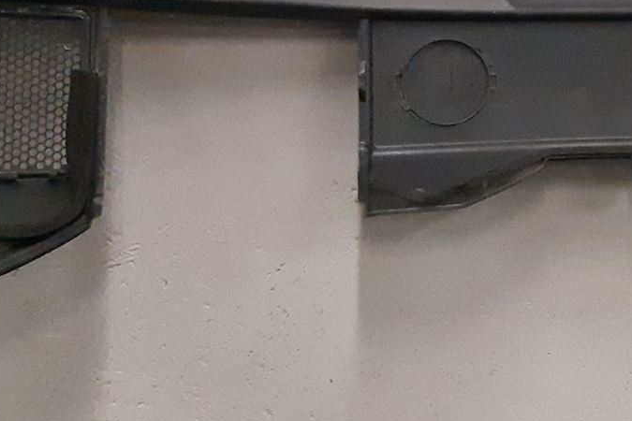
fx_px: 1439
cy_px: 12
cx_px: 615
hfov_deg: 23.8
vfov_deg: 16.4
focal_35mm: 82
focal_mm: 3.93
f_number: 1.7
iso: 800
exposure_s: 1/222
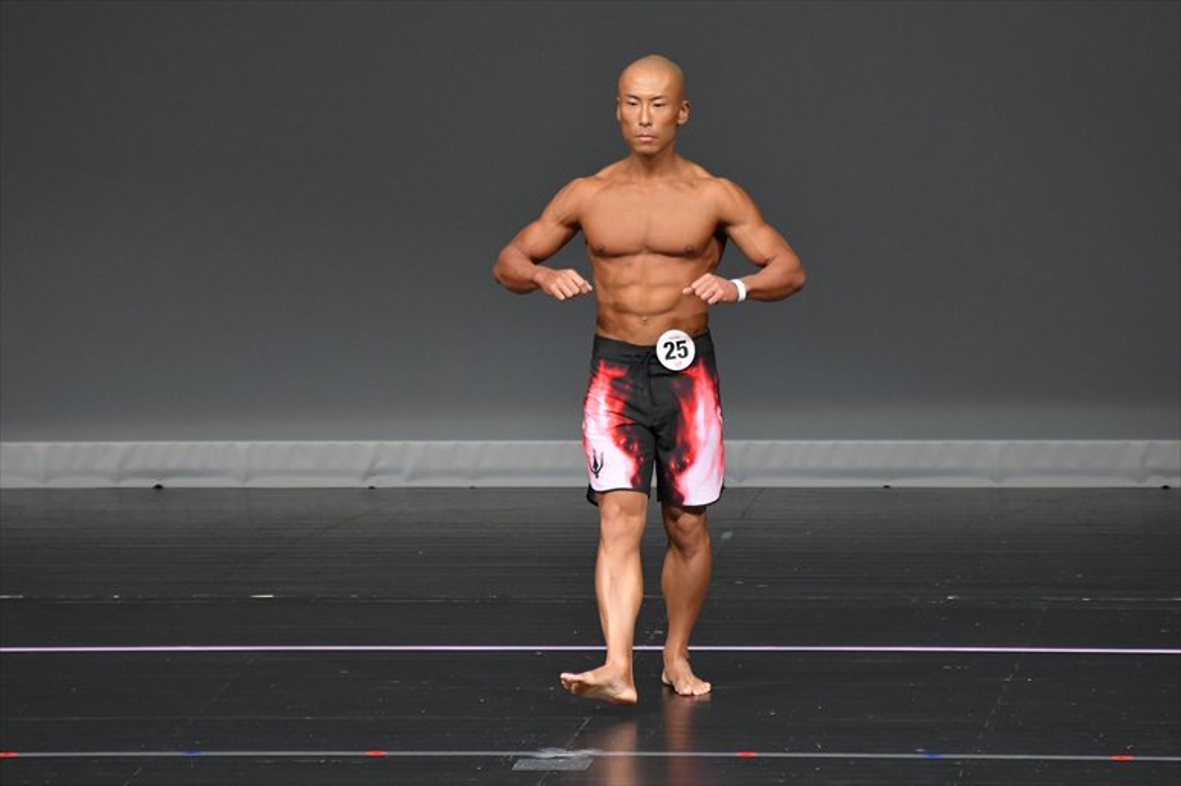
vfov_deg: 3.7
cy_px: 393
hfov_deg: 5.5
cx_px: 590
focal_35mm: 375
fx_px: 12296
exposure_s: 1/400
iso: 4000
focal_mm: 250
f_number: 5.6
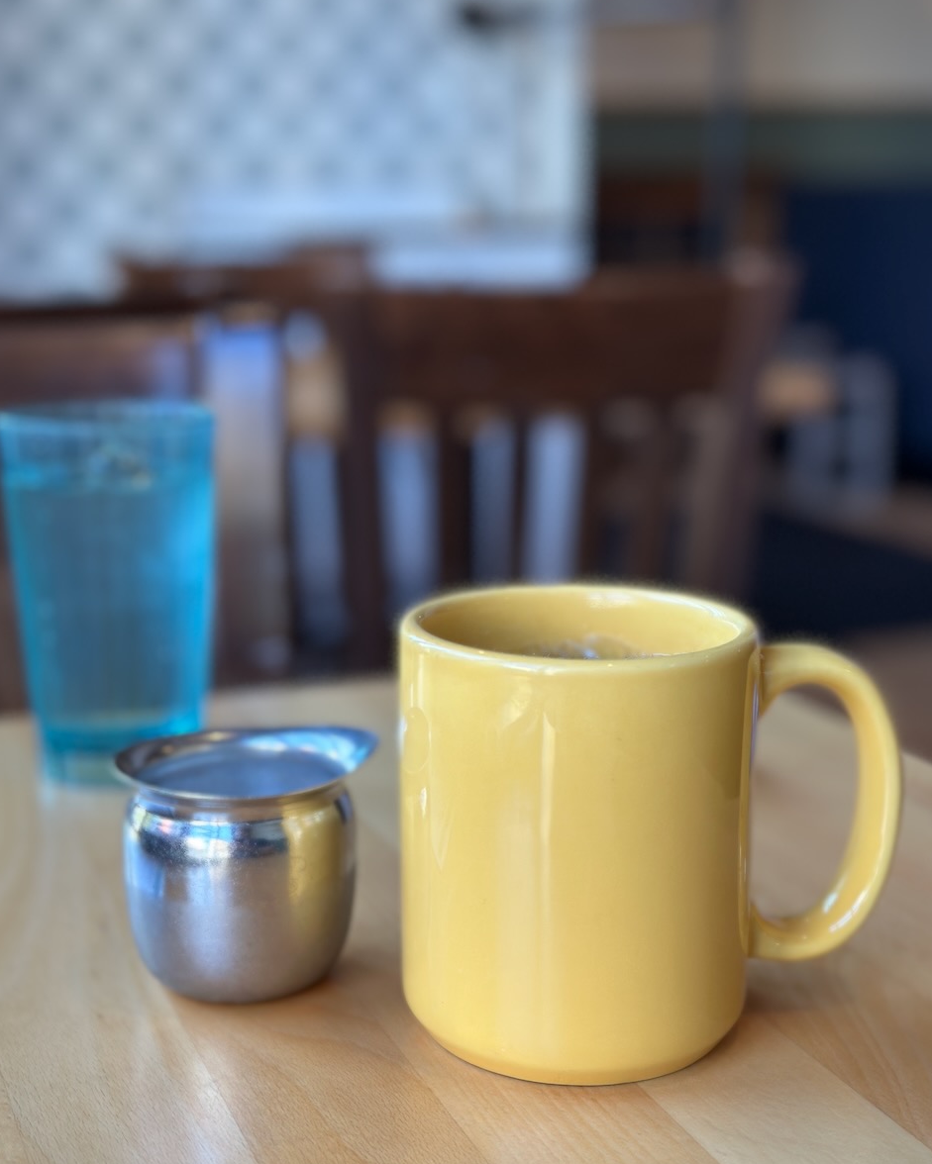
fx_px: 1758
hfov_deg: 29.7
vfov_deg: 36.6
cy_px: 605
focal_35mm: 51
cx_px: 464
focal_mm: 6.86
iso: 64
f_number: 1.78
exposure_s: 1/151
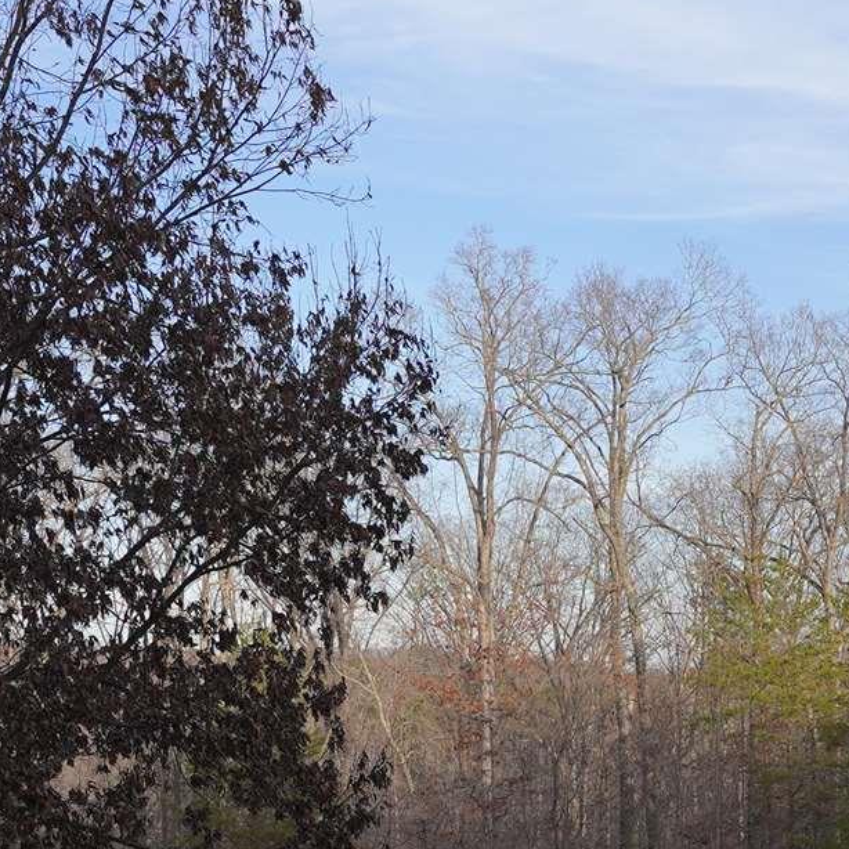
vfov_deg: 20.4
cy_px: 498
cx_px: 881
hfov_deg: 19.7
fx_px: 2359
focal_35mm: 85
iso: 100
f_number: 4.5
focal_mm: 20
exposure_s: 1/400
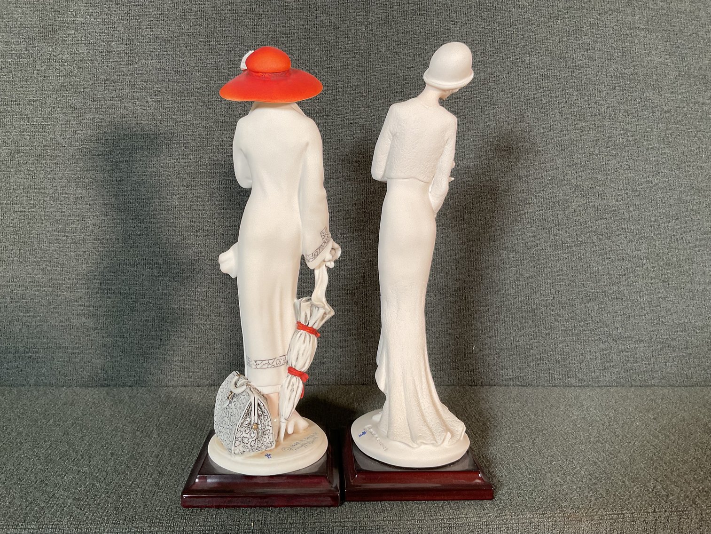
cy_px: 267
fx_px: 596
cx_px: 356
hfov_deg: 61.7
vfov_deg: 48.2
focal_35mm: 29
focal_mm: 3
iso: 64
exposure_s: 1/60
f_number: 1.8
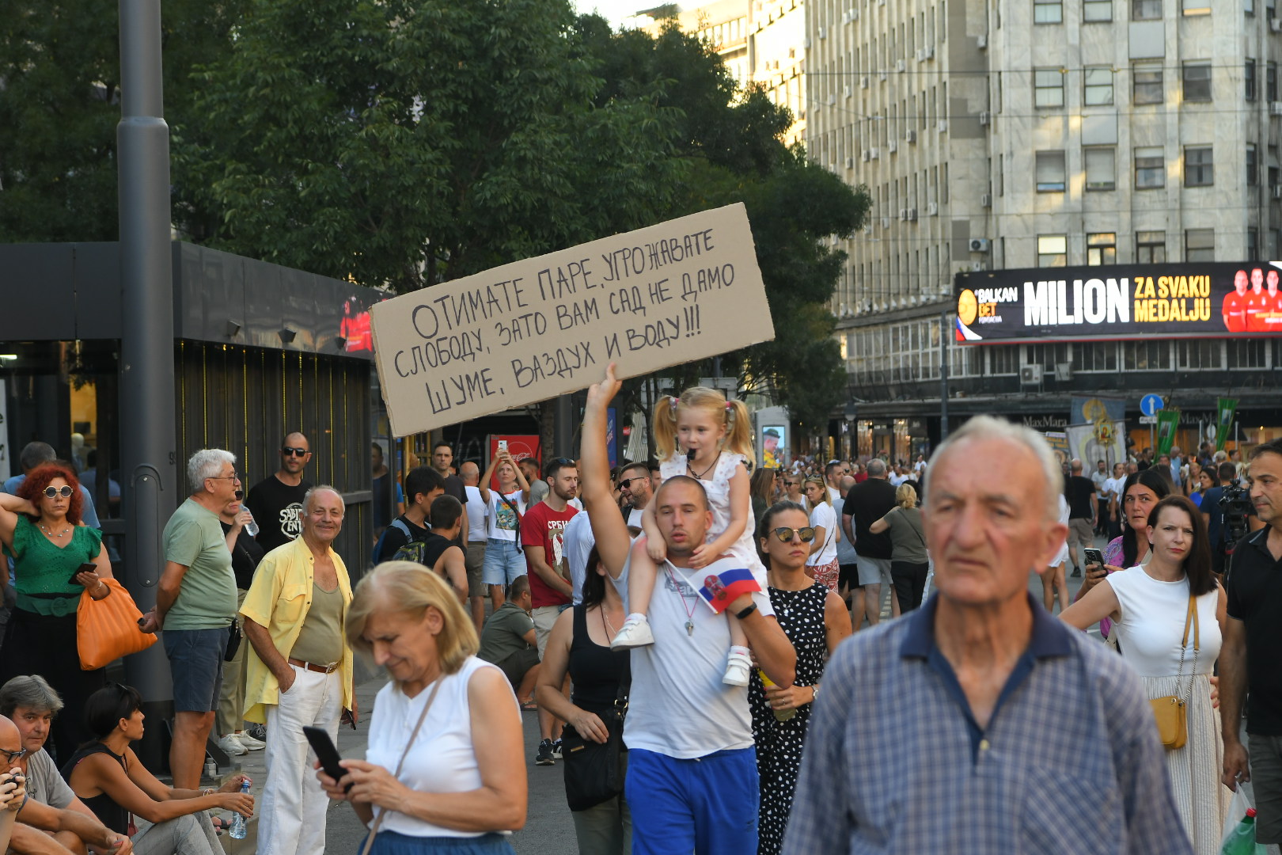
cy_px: 428
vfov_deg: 13.0
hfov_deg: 19.5
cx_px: 641
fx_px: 3739
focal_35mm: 105
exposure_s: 1/200
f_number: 5.6
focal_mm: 70
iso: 400
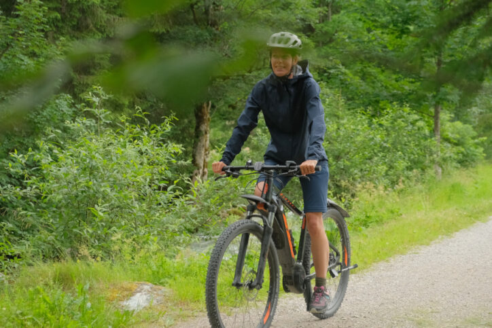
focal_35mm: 79
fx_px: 1080
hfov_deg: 25.7
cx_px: 246
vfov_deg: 17.3
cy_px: 164
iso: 1600
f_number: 4
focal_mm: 52.7
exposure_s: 1/1000
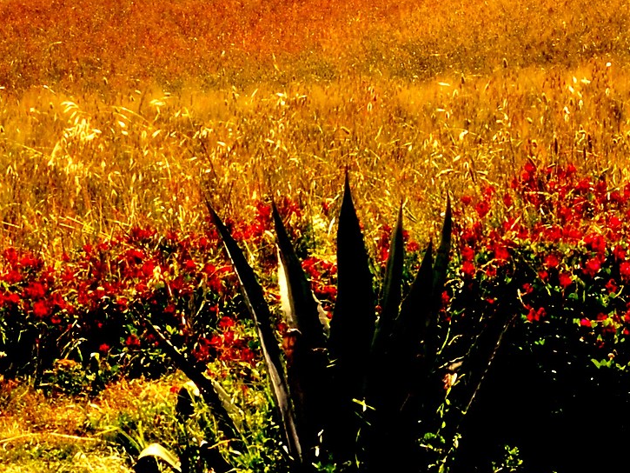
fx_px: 7481
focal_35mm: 411
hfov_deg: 4.8
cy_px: -171
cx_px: 91
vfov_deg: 3.6
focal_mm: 86
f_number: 13
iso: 100
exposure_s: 1/160
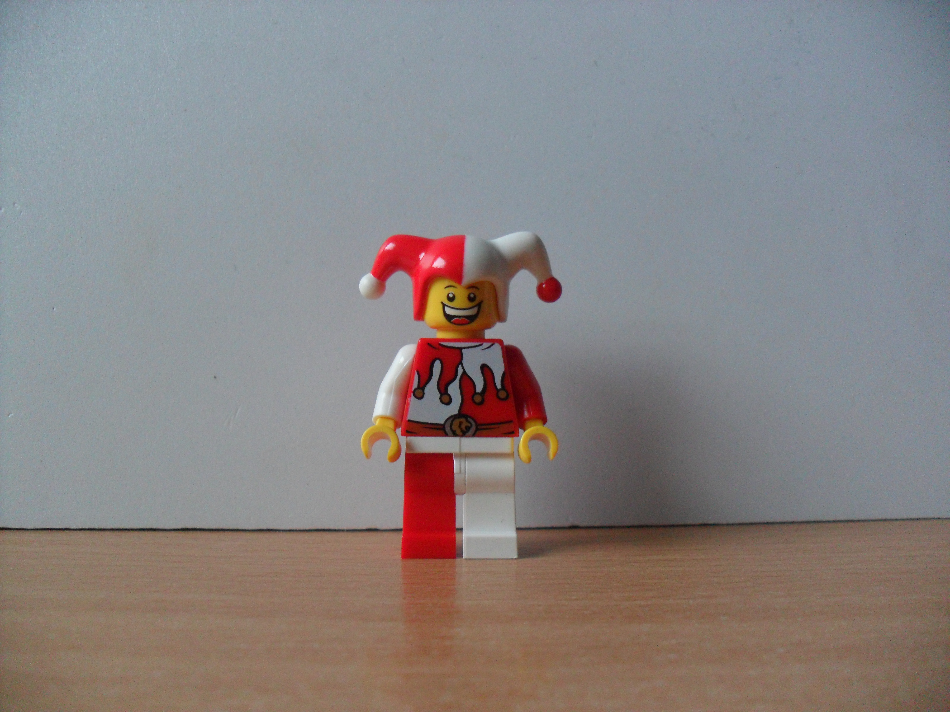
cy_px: 356
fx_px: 961
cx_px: 475
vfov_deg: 40.7
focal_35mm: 35
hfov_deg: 52.6
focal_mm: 6.3
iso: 240
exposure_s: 1/15
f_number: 3
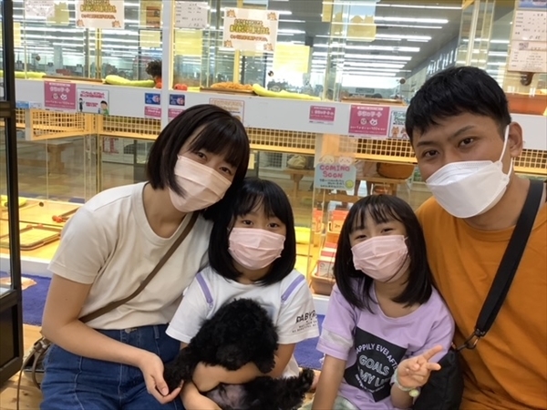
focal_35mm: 31
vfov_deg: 45.4
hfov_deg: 58.4
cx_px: 274
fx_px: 490
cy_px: 205
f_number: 2.4
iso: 125
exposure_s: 1/50
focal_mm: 3.3
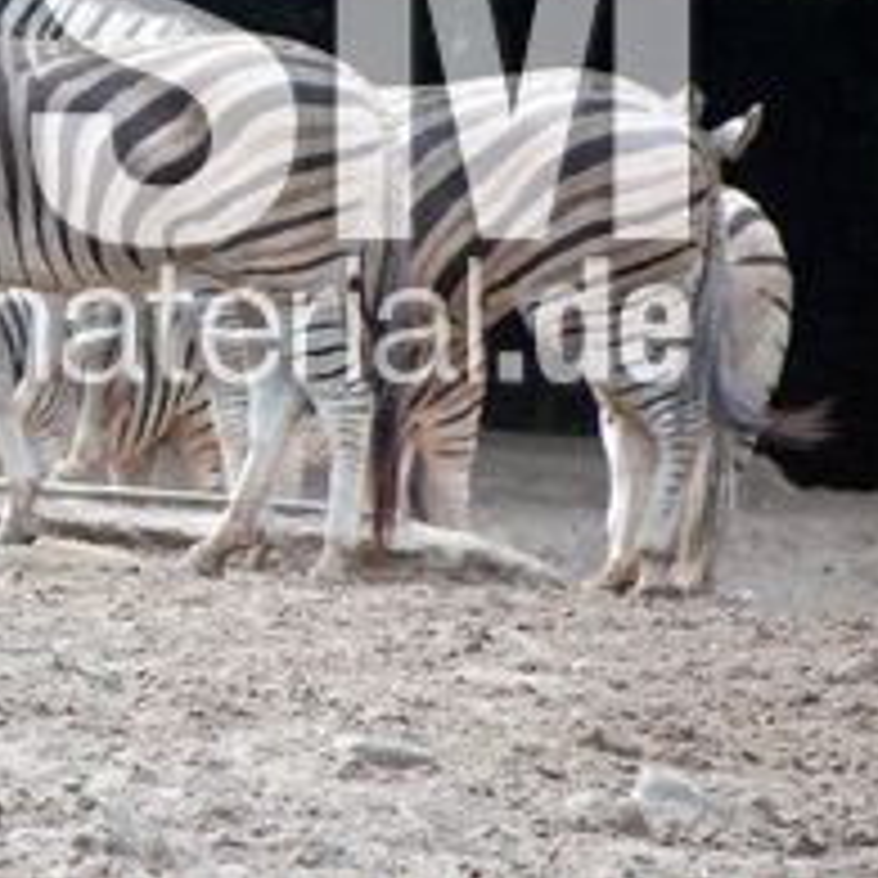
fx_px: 19198
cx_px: -77
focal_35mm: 669
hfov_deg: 2.6
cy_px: 122
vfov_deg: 2.6
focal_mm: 200
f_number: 5.6
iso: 400
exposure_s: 1/160
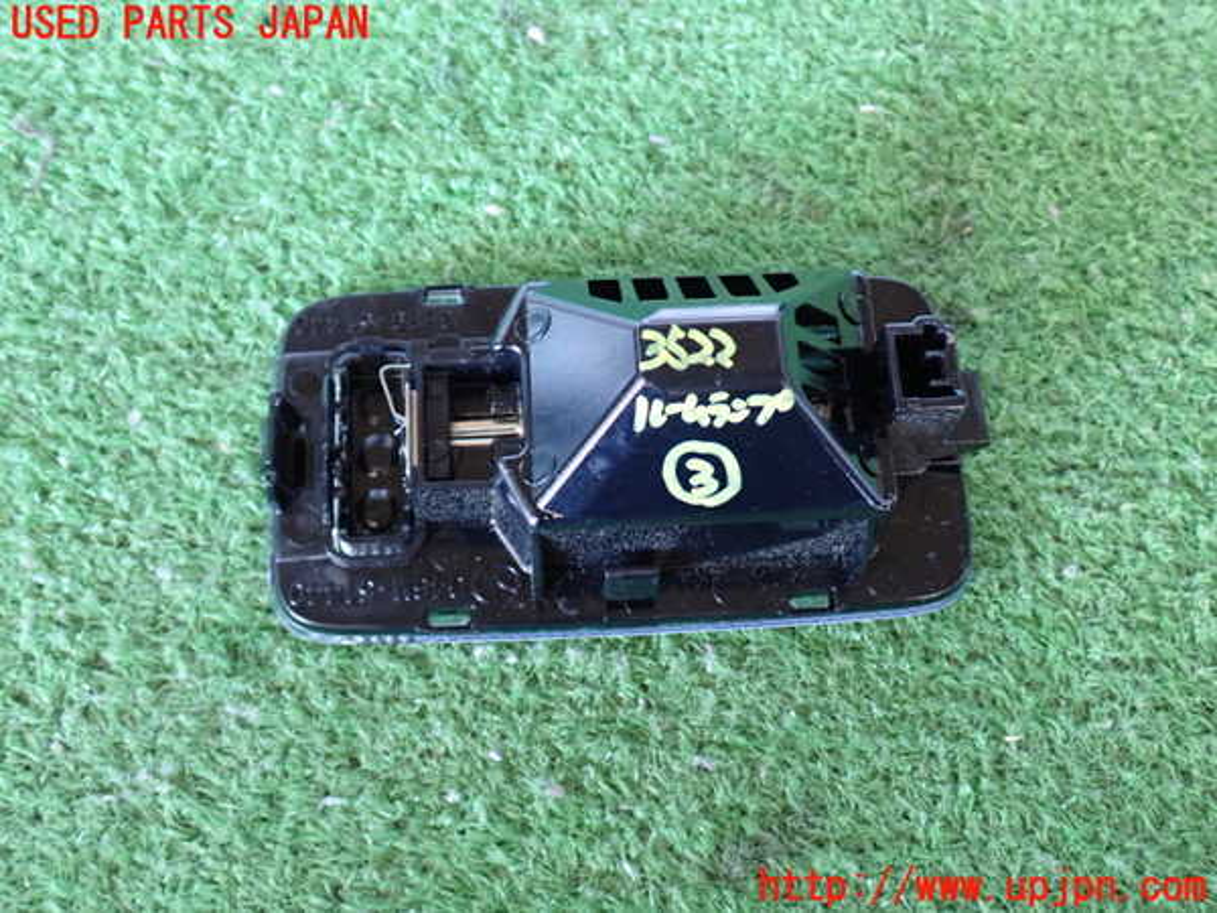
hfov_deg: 49.0
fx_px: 1336
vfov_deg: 37.7
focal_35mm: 38
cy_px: 456
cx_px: 608
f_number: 2.7
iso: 800
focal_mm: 6.83
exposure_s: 1/25
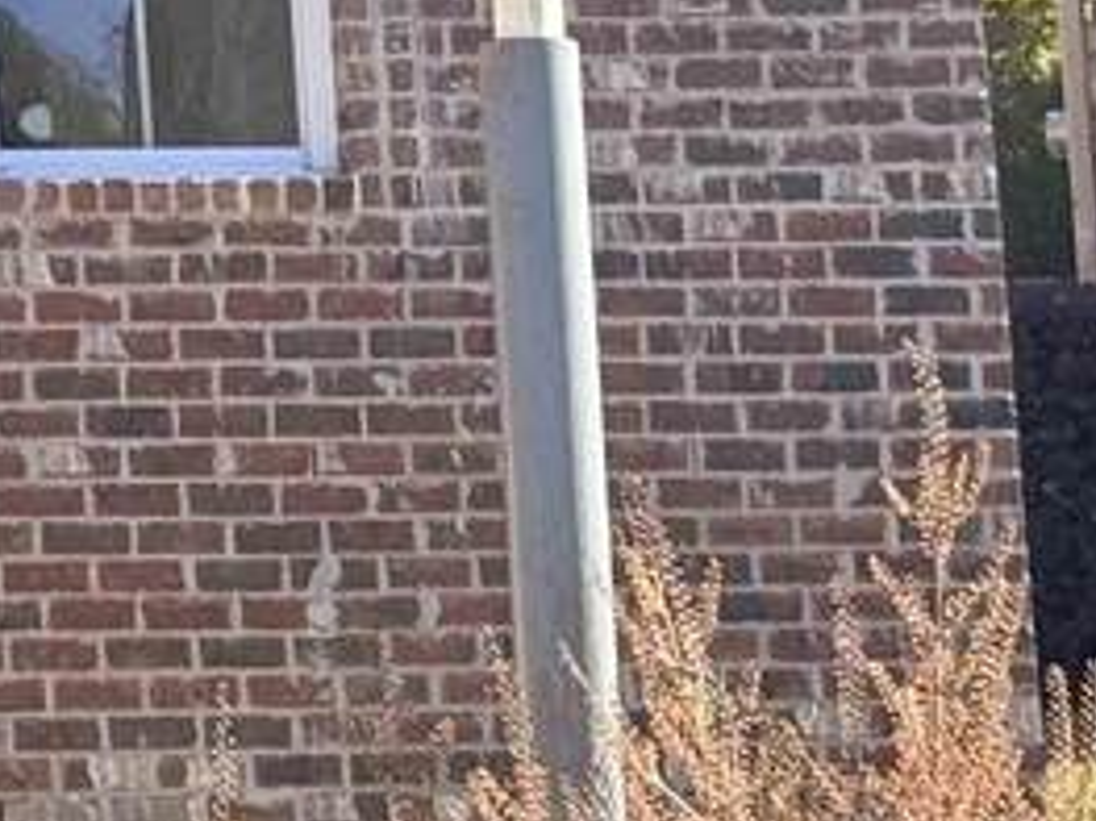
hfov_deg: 7.9
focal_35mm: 234
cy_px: -613
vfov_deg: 6.2
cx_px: -1354
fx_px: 7405
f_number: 1.78
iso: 64
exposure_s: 1/1575
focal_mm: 6.76
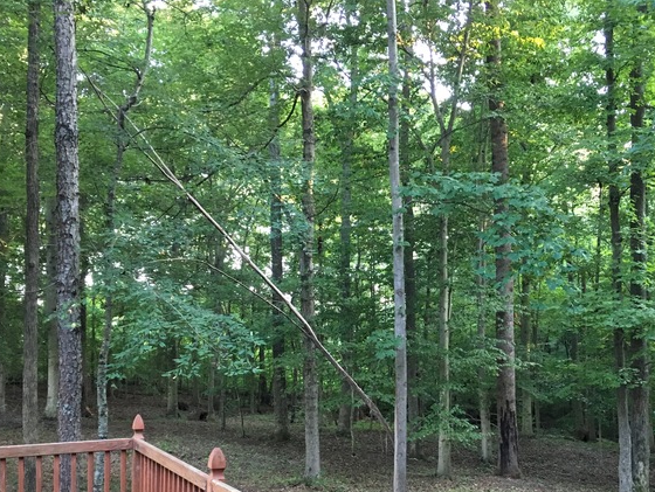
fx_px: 758
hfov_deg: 46.4
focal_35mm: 40
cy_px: 332
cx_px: 402
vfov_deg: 35.6
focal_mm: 4.15
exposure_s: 1/20
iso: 200
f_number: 2.2
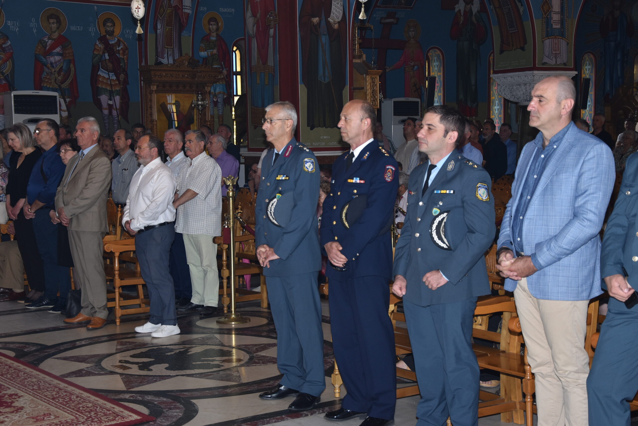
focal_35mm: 60
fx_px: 1064
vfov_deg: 22.7
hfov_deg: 33.4
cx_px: 319
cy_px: 213
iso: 400
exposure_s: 1/160
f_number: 4.5
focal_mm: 40
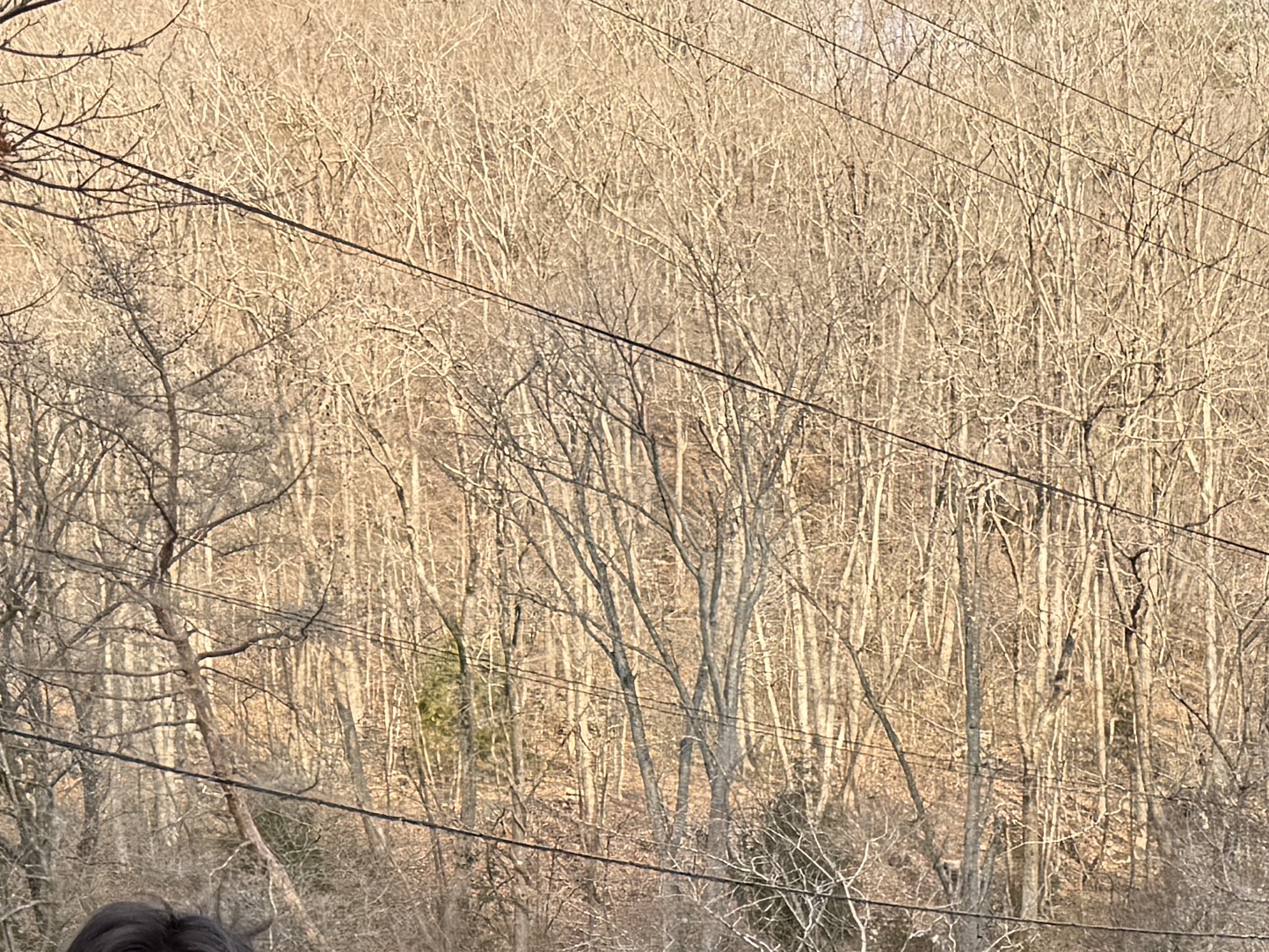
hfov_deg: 20.2
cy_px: 1542
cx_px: 1144
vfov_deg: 14.3
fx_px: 3482
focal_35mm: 95
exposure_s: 1/407
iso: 80
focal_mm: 6.76
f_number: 1.78
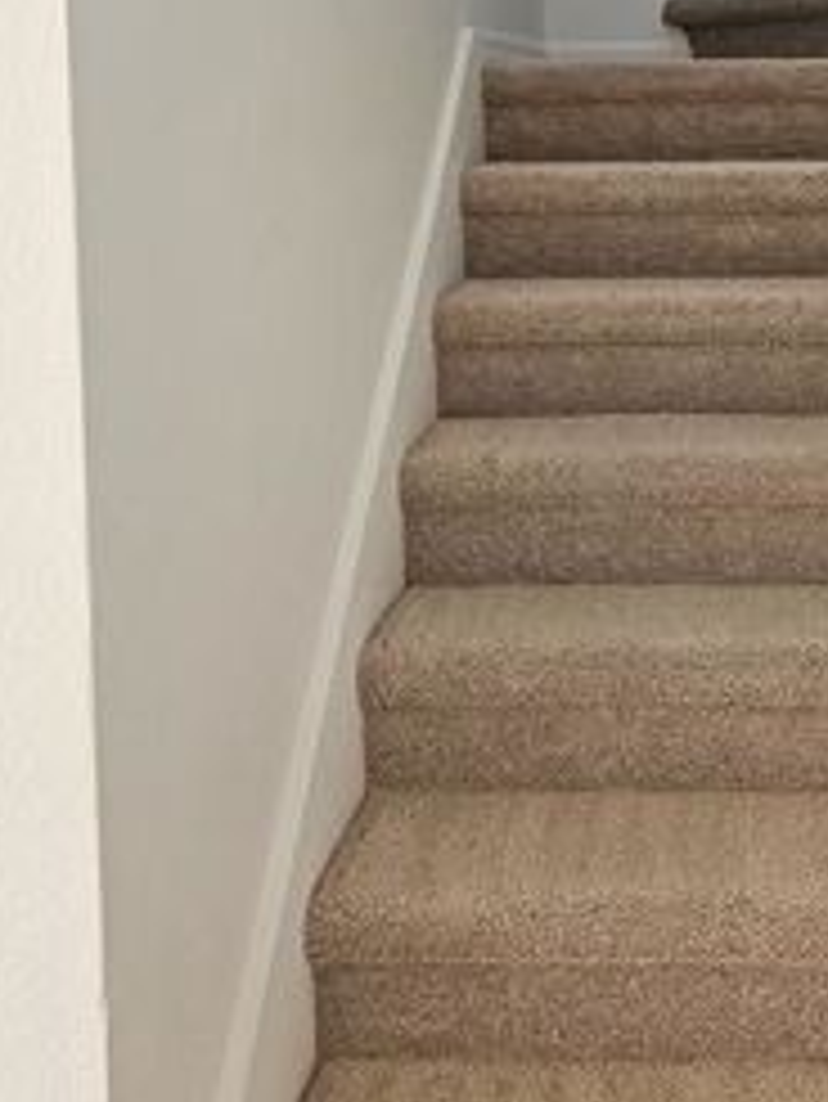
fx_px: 1593
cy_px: 216
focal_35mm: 50
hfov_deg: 28.2
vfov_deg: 36.8
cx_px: 722
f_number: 1.7
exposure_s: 1/120
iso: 250
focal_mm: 6.3
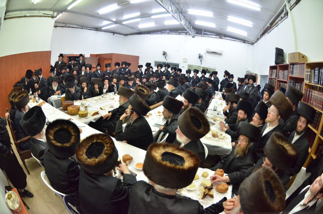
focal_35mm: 16
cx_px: 162
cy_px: 107
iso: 2000
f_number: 3.5
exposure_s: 1/250
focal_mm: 10.5
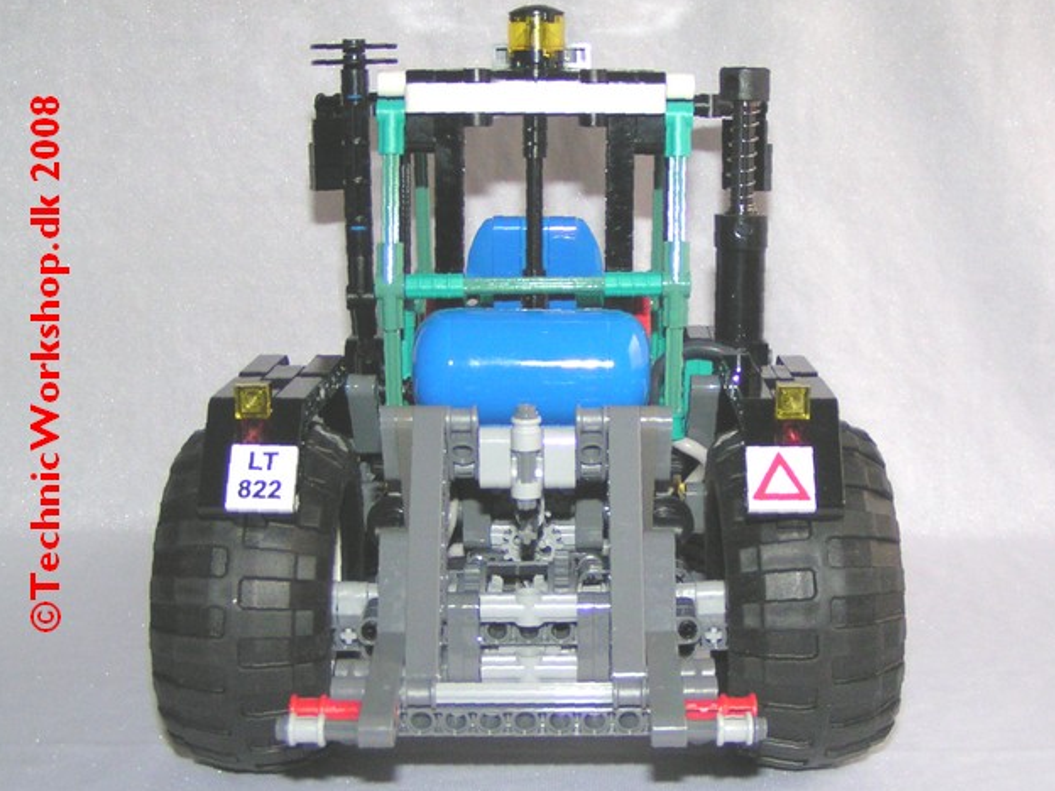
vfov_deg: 36.8
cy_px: 392
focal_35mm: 39
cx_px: 534
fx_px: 1189
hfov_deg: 47.9
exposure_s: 1/40
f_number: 2.8
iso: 200
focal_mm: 5.8
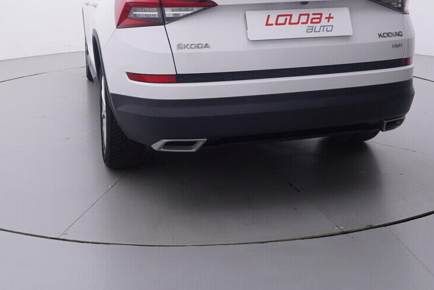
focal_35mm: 44
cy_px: 33
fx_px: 530
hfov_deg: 44.5
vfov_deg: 29.4
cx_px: 200
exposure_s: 1/80
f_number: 5
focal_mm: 15
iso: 200
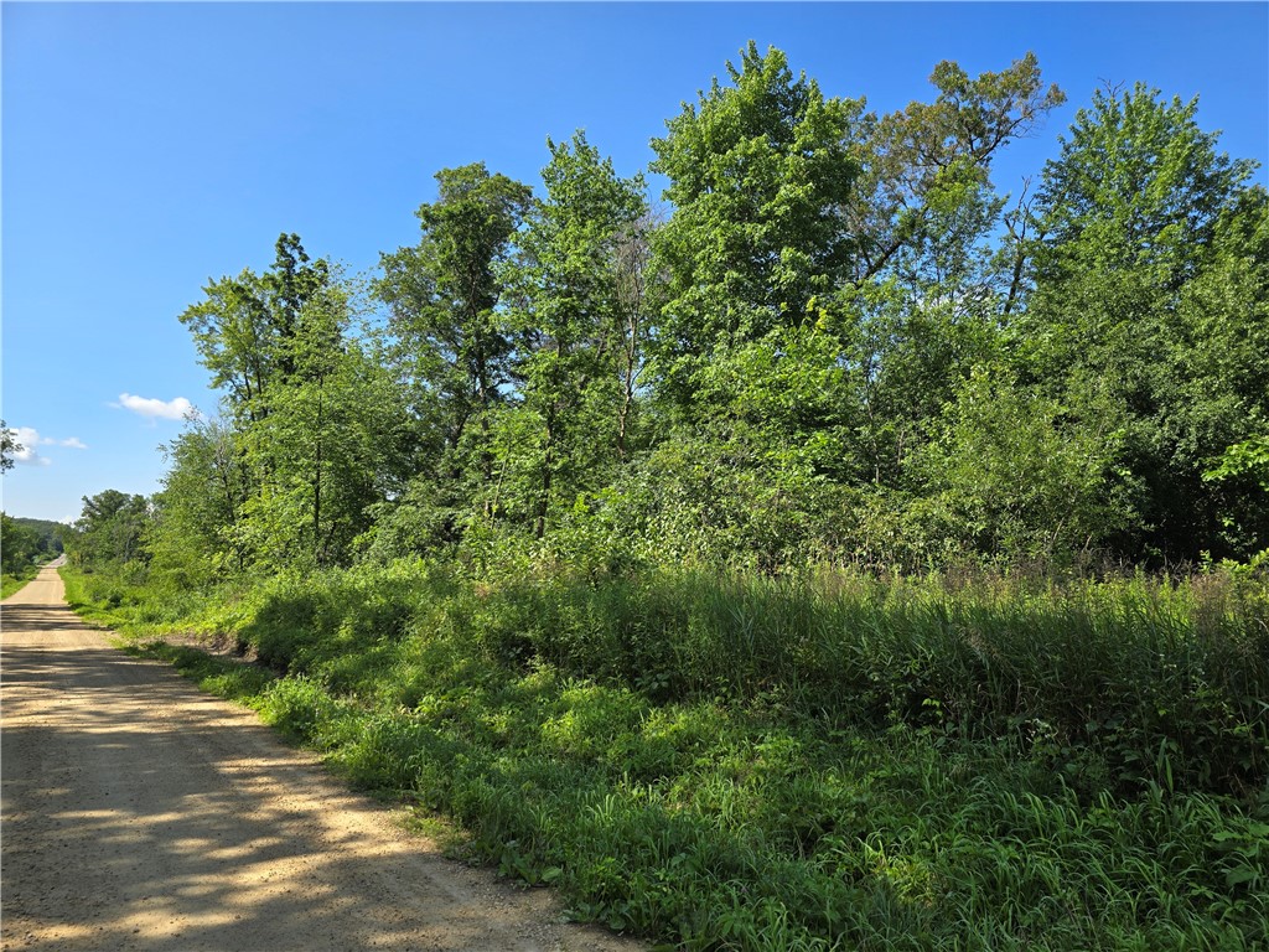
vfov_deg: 58.9
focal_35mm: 23
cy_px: 476
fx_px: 843
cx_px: 634
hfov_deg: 73.9
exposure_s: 1/421
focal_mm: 6.3
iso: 12
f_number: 1.7
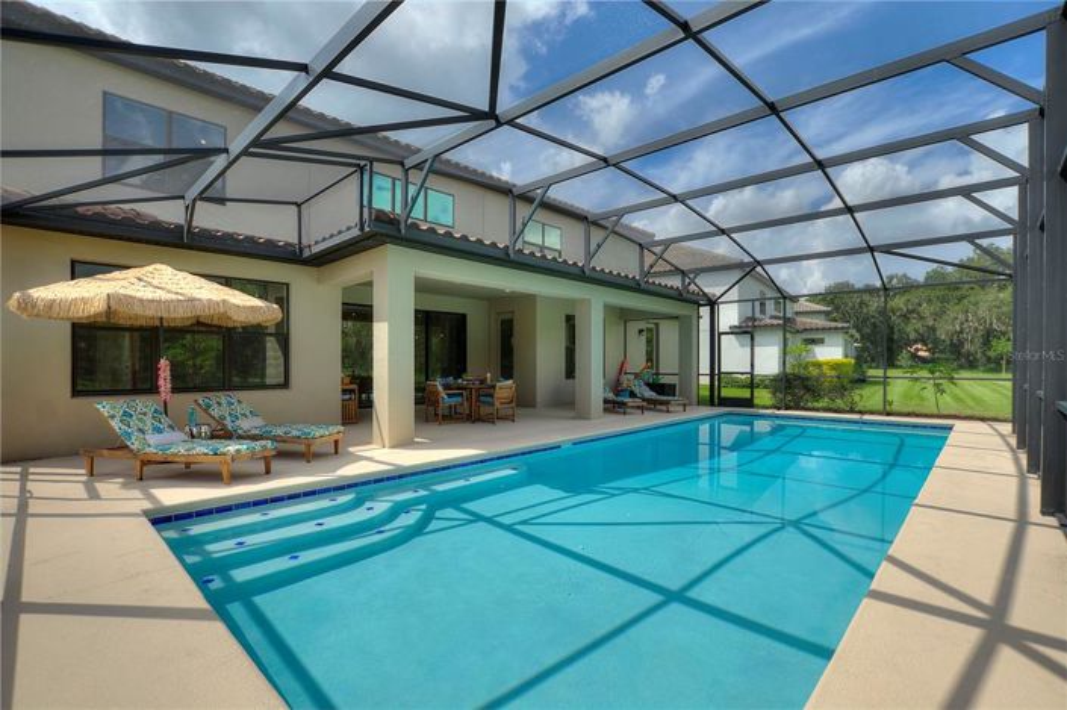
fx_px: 444
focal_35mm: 15
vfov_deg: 77.2
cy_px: 355
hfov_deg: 100.4
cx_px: 534
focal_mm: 10
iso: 100
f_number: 4.5
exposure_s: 1/400
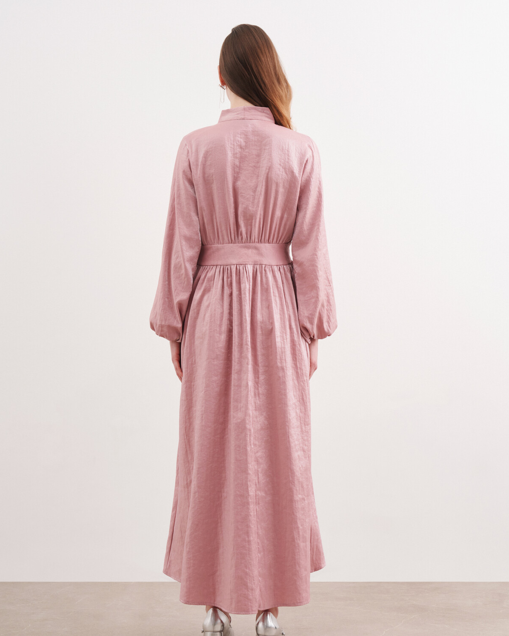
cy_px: 335
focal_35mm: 61
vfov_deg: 31.0
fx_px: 1149
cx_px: 254
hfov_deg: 25.0
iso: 400
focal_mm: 54
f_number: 11
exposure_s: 1/160
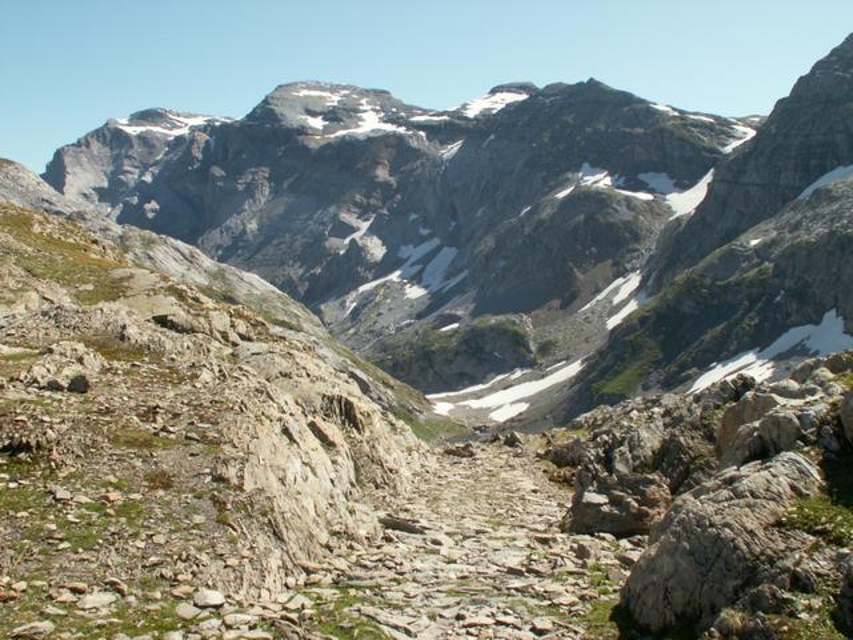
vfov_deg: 40.7
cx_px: 426
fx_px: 862
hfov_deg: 52.6
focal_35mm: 35
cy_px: 320
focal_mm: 5.86
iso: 50
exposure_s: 1/160
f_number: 6.3
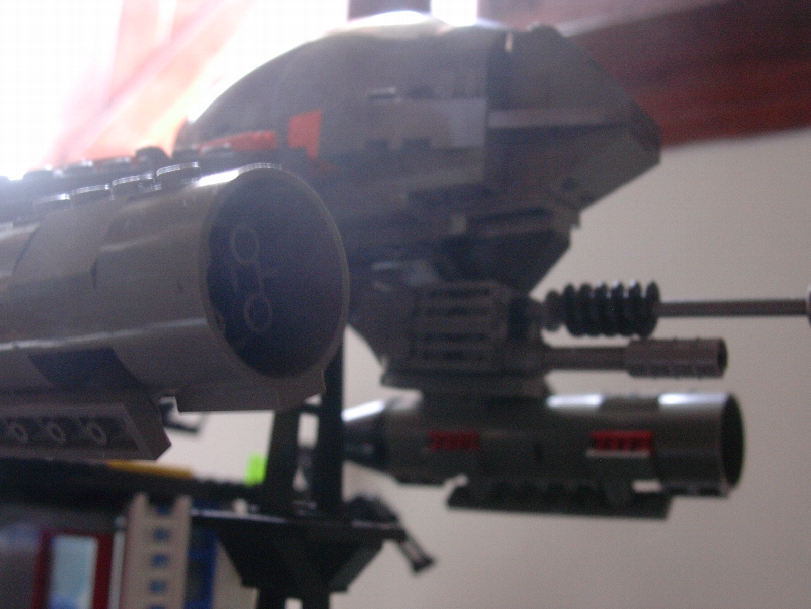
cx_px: 406
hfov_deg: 42.1
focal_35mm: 45
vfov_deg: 32.2
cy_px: 304
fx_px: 1054
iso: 84
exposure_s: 1/4
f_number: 2.9
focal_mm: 6.7
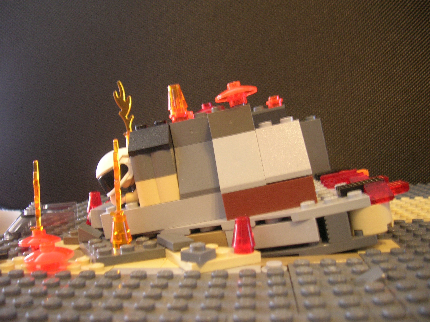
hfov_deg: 54.0
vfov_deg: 41.8
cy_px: 161
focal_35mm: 34
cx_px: 215
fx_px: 422
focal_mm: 5.7
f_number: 2.9
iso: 107
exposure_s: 1/3.7
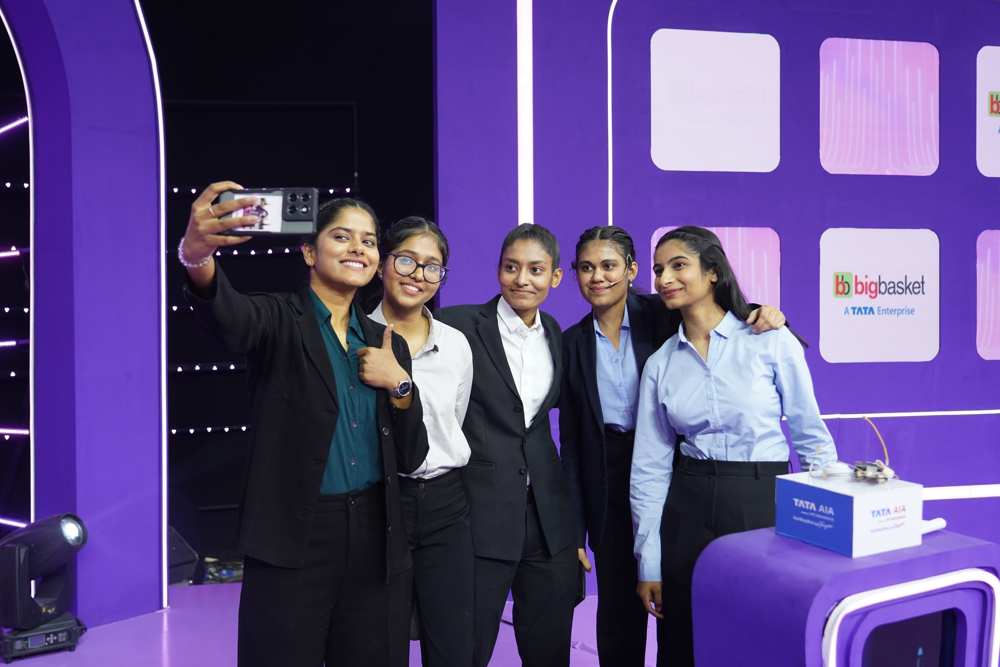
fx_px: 917
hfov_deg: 57.2
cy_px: 334
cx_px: 500
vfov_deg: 40.0
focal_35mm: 33
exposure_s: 1/160
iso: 1600
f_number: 4
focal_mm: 33
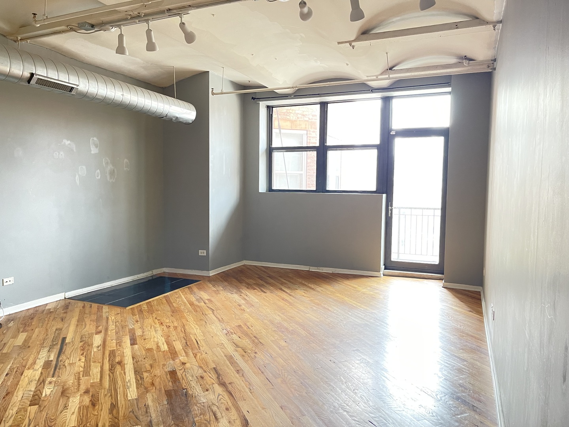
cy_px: 214
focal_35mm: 25
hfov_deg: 69.4
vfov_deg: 54.9
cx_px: 284
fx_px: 411
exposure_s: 1/51
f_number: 1.6
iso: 500
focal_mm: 5.1
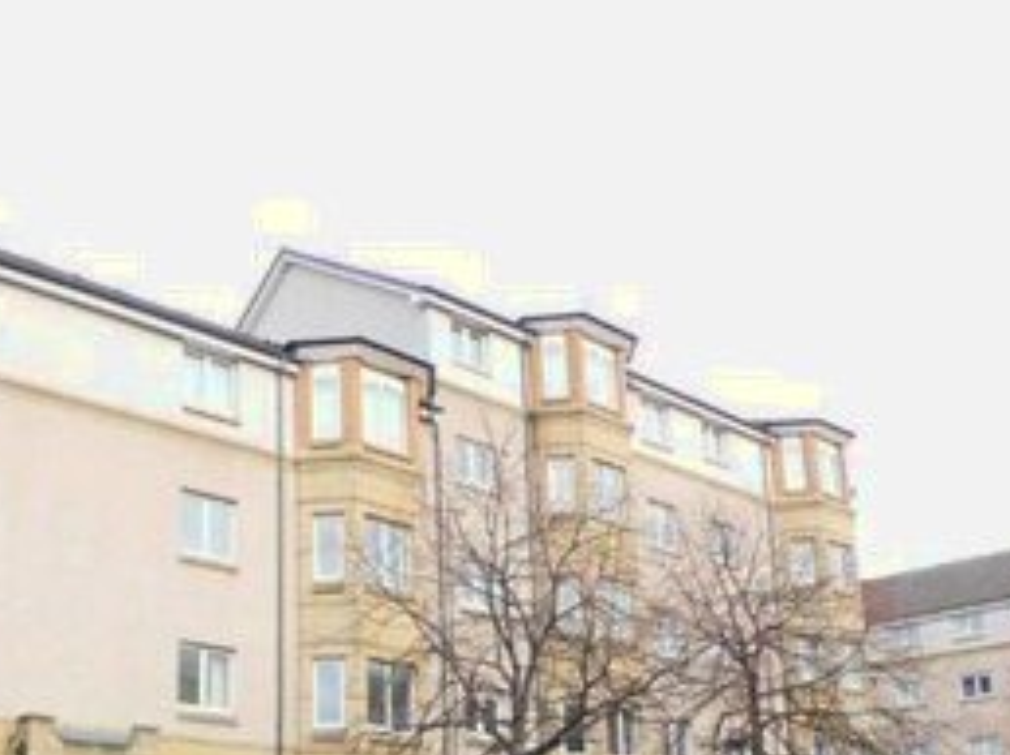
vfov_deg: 35.4
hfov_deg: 46.0
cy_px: 683
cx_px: 178
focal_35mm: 38
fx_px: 1108
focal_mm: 7
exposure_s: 1/160
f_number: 4.5
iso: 200
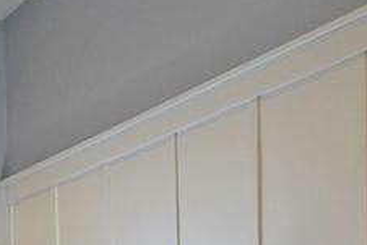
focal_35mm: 102
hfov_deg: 14.9
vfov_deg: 12.6
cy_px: 394
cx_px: -435
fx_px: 1040
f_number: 4
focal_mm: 16
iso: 500
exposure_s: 1/160
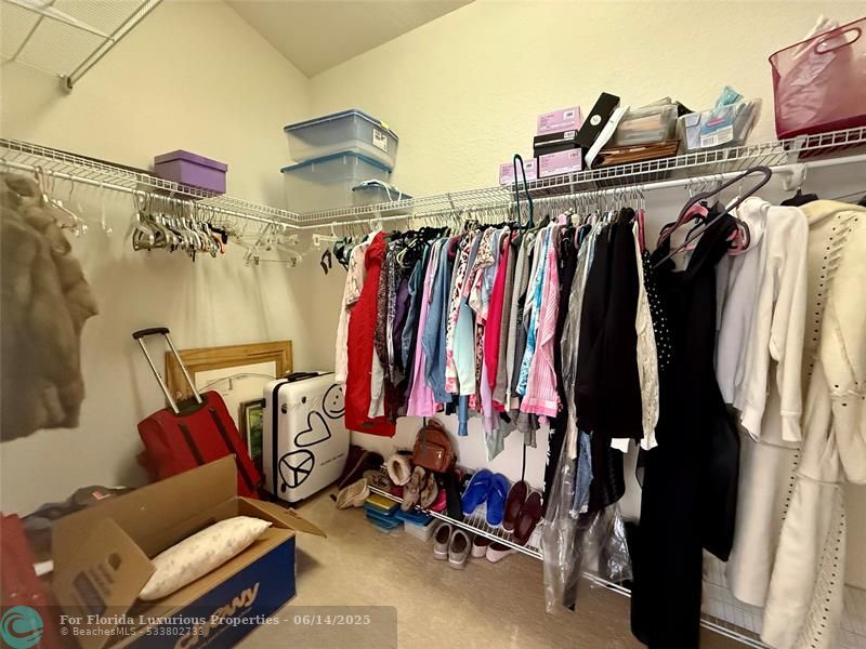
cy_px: 324
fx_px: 350
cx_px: 433
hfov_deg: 102.1
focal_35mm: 14
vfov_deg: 85.7
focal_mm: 2.22
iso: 800
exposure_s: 1/60
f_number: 2.2
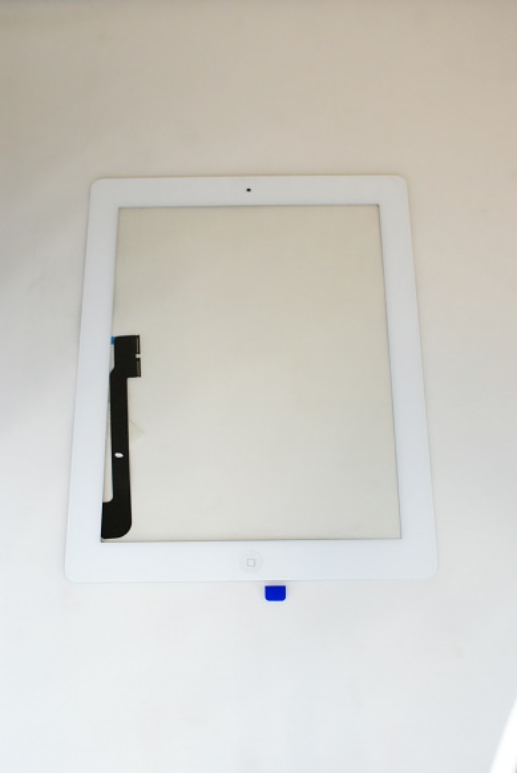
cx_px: 258
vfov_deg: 43.6
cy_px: 386
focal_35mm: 45
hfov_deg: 29.9
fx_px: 966
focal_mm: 30
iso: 1600
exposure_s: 1/160
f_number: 5
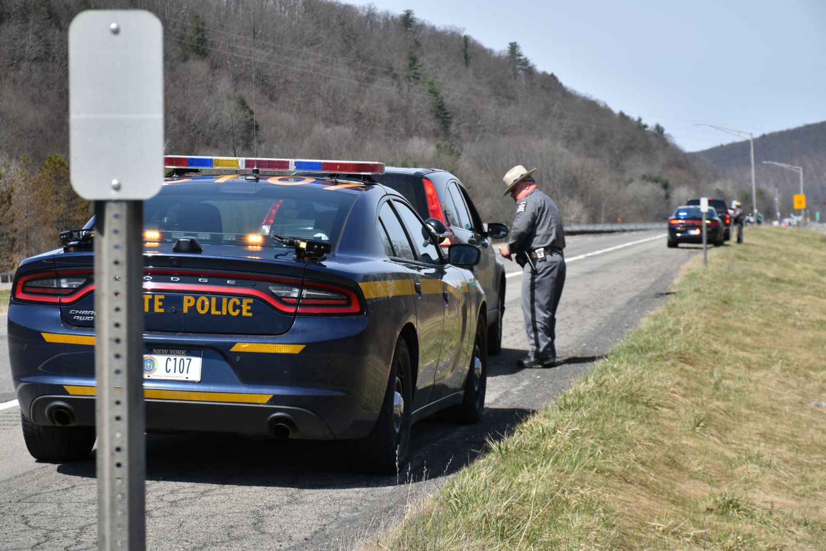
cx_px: 413
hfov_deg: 19.5
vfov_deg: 13.0
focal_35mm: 105
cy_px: 276
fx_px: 2409
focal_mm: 70
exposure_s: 1/800
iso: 200
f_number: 7.1
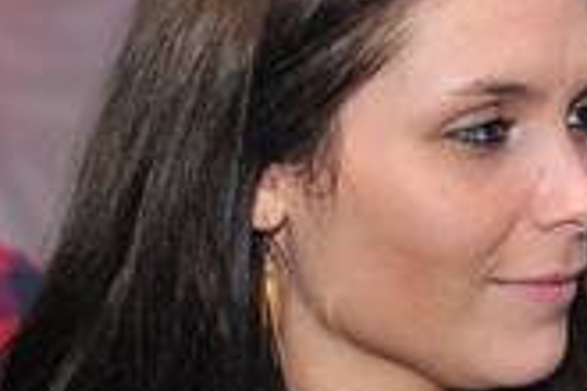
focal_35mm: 233
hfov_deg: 8.8
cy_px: 270
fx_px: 3799
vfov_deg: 5.9
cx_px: 566
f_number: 5
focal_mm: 70
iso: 1250
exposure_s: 1/100
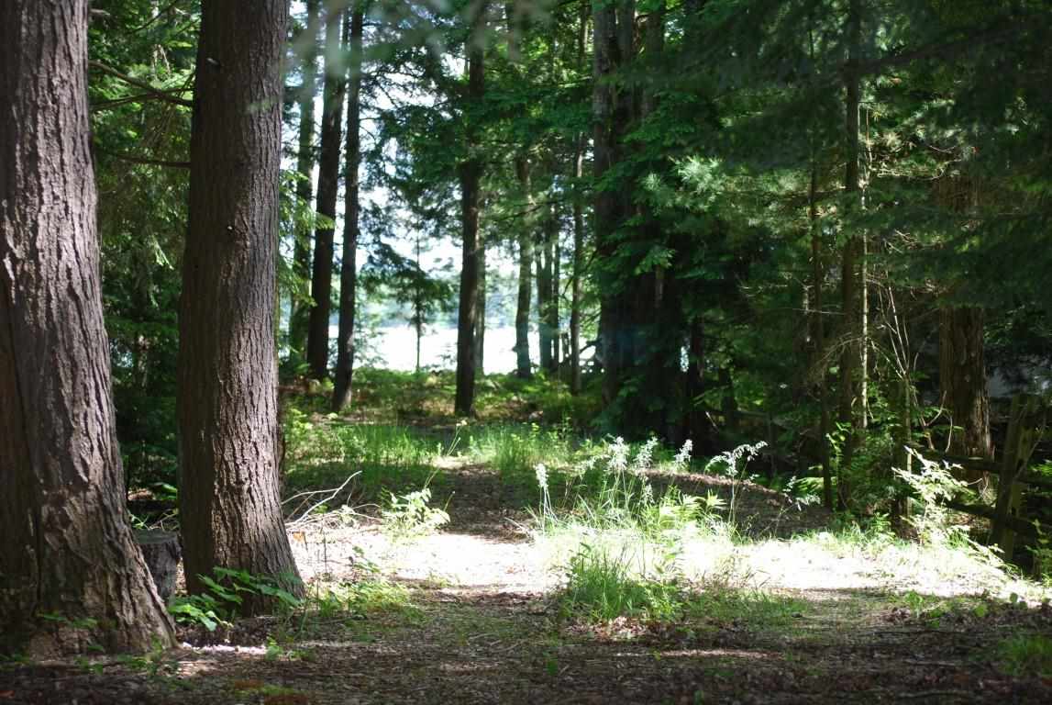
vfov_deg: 16.6
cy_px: 352
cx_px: 526
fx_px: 2414
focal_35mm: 82
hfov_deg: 24.6
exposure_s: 1/80
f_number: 4
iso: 200
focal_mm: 55
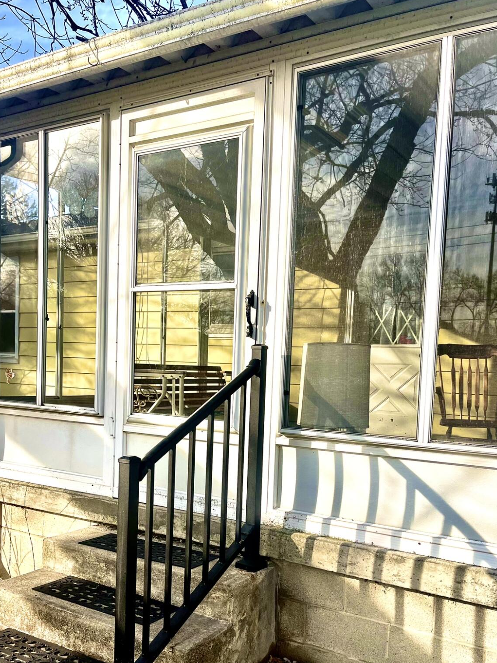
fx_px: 632
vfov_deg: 54.8
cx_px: 247
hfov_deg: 42.9
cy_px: 413
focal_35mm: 33
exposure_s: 1/1575
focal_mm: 5.1
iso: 32
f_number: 1.6
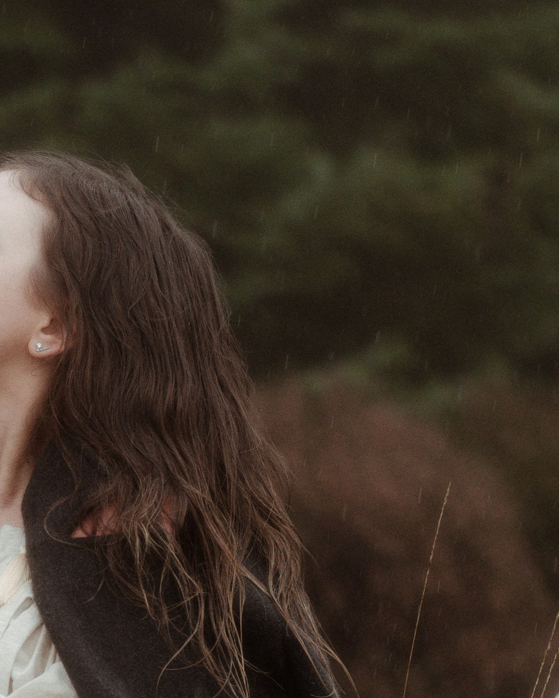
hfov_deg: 3.9
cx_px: -57
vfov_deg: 4.9
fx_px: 8229
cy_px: 669
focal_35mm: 398
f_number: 4
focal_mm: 135
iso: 500
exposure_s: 1/500
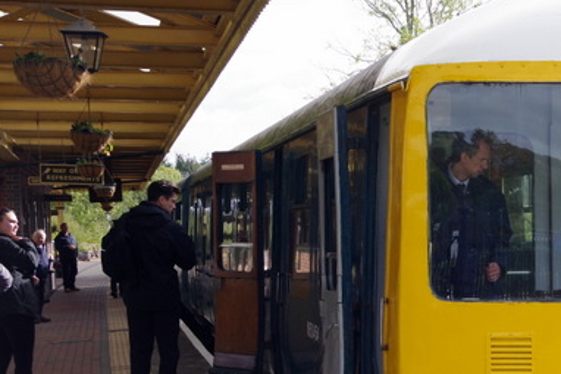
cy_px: 317
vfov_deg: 15.4
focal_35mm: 88
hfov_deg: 22.1
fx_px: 1372
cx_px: 582
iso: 640
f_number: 8
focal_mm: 28
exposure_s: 1/400
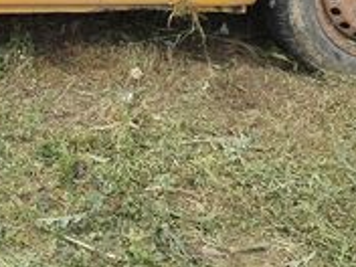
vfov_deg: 11.8
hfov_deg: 15.7
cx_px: -127
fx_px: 1214
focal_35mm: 118
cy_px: -178
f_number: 1.8
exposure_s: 1/906
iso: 100
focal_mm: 4.75
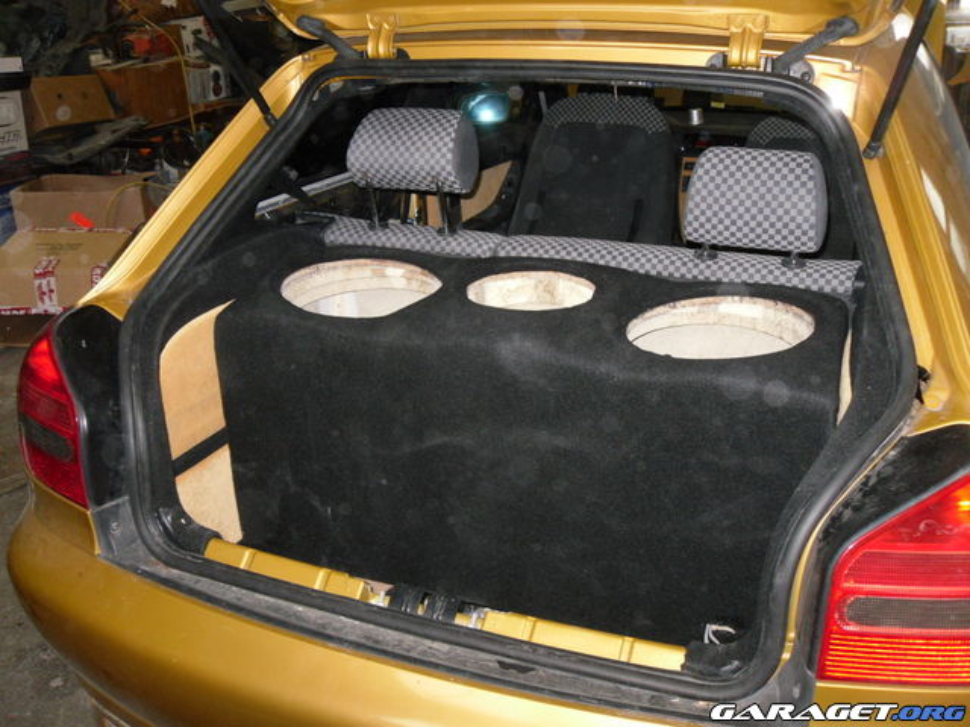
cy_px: 364
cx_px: 485
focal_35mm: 35
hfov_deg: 52.6
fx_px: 981
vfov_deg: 40.7
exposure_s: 1/45
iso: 200
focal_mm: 6.3
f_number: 3.5
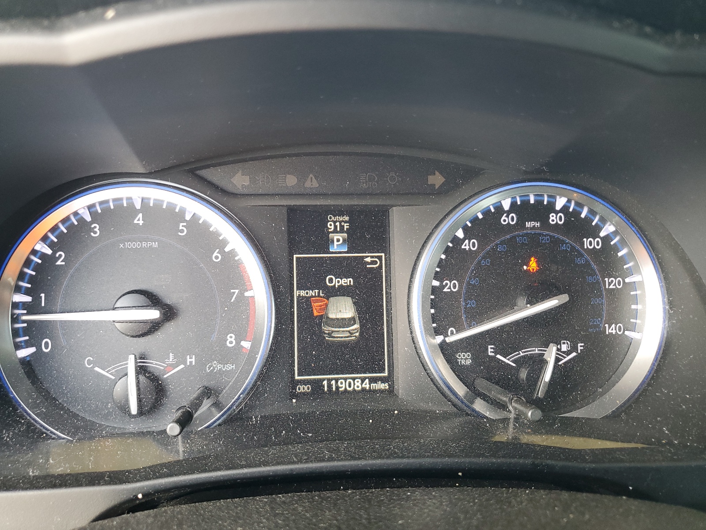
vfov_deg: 53.1
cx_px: 353
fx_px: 530
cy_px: 265
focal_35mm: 26
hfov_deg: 67.3
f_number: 1.5
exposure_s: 1/60.2
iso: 93
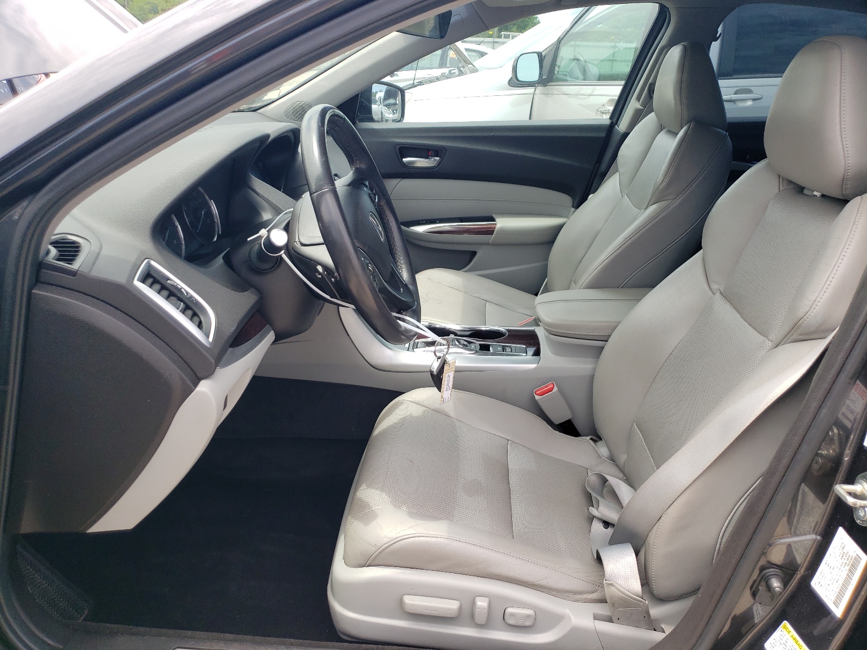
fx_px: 651
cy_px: 325
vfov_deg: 53.1
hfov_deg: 67.3
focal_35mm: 26
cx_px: 434
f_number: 1.5
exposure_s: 1/833
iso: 50
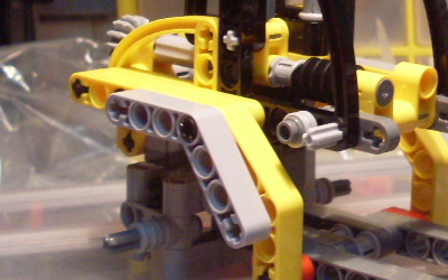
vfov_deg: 12.6
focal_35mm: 103
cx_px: 487
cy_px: 16
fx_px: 1258
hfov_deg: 19.4
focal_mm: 6.3
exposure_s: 1/20
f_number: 2.8
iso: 200
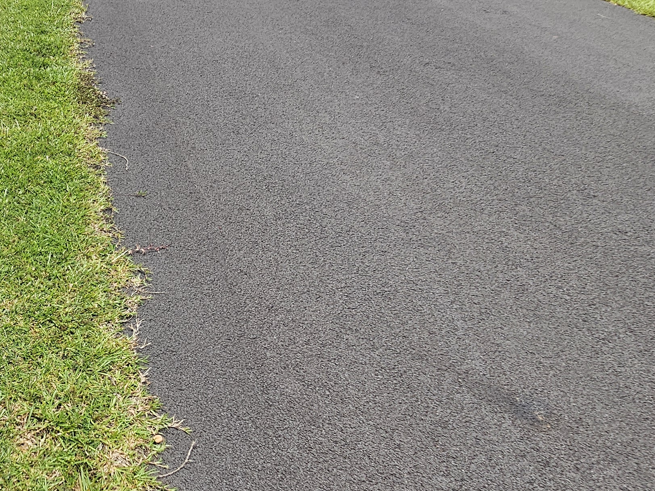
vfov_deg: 43.1
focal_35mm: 32
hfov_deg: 48.6
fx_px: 606
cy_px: 353
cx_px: 26
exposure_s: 1/1418
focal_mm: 2.2
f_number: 2.2
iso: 50
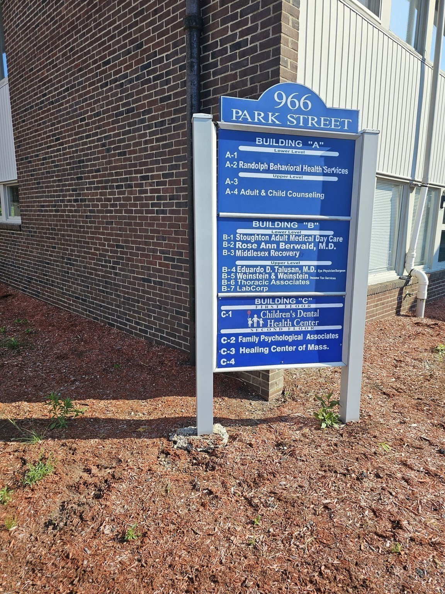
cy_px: 297
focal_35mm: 23
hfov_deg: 58.9
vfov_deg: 73.9
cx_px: 222
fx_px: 394
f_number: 1.7
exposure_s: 1/375
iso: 10
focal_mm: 6.3
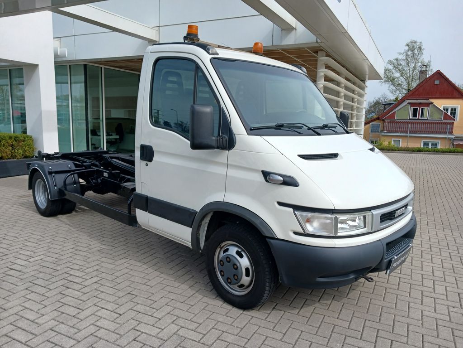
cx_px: 232
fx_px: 361
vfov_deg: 51.4
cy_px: 174
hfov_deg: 65.3
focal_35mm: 27
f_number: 1.8
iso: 20
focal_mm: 4
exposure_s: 1/268
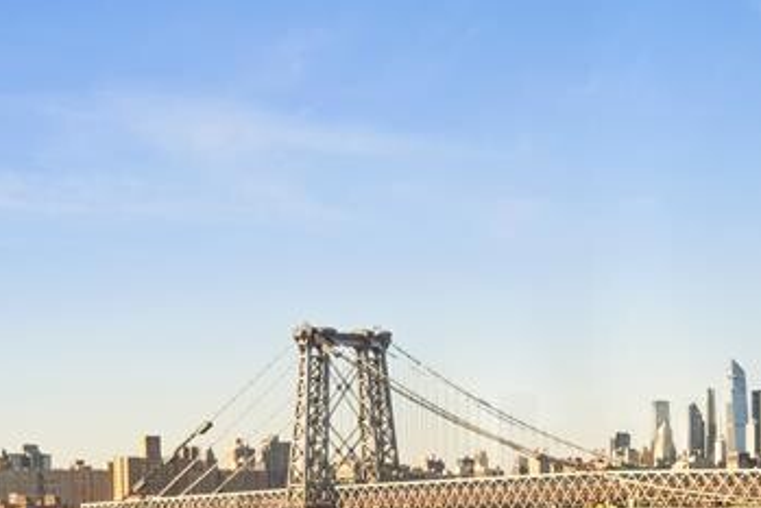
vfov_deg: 13.7
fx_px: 2072
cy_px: 578
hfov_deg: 19.3
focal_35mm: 98
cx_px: 973
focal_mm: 38
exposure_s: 1/160
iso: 100
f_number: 8
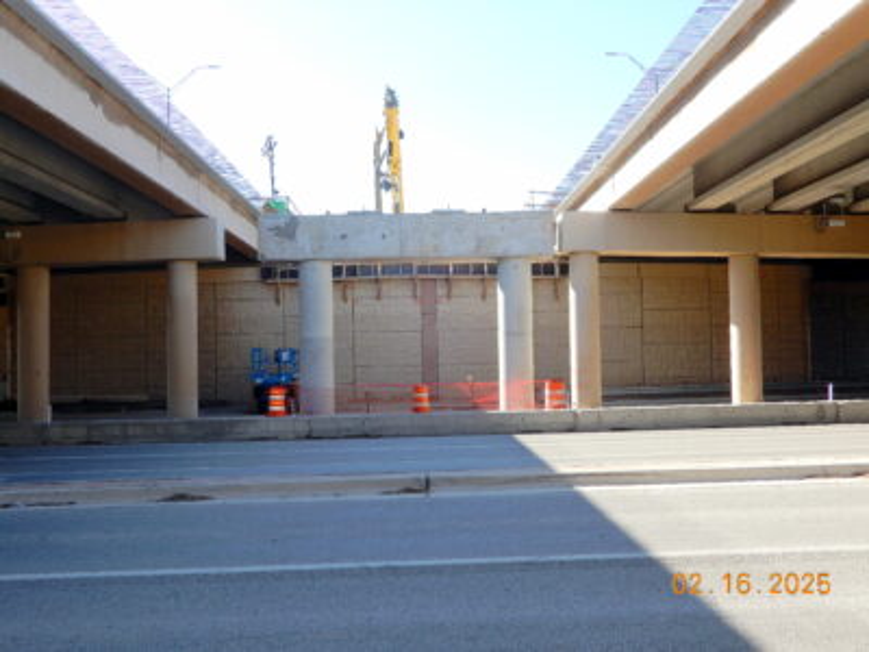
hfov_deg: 44.8
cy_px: 326
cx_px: 434
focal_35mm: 42
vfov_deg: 34.3
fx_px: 1054
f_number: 4
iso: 80
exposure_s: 1/320
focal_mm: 7.5
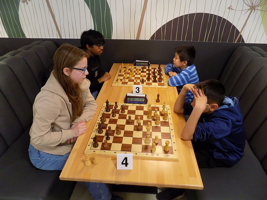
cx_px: 134
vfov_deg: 58.9
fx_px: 177
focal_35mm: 23
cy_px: 100
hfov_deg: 73.9
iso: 280
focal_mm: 4
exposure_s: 1/30
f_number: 3.1
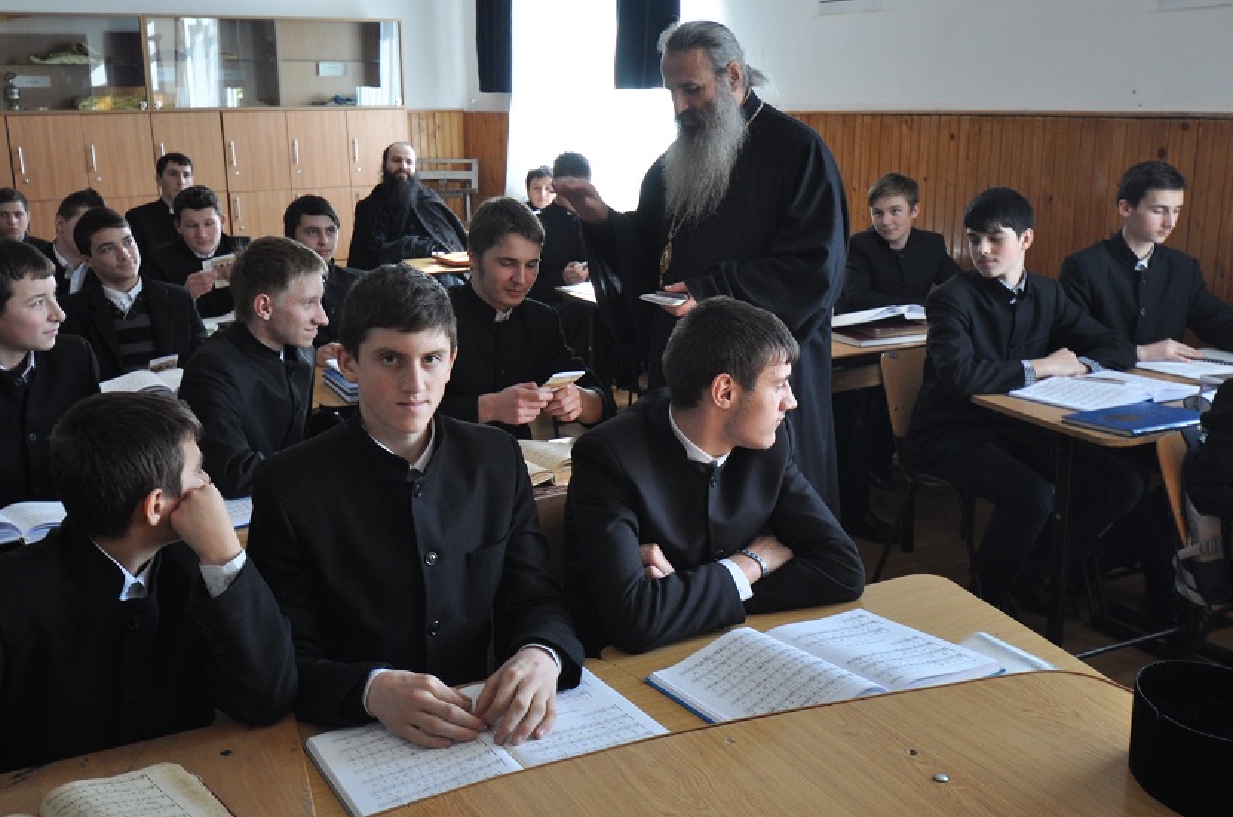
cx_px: 614
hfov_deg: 49.6
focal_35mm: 39
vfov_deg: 34.1
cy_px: 413
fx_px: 1333
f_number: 4.5
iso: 640
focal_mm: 24
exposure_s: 1/80
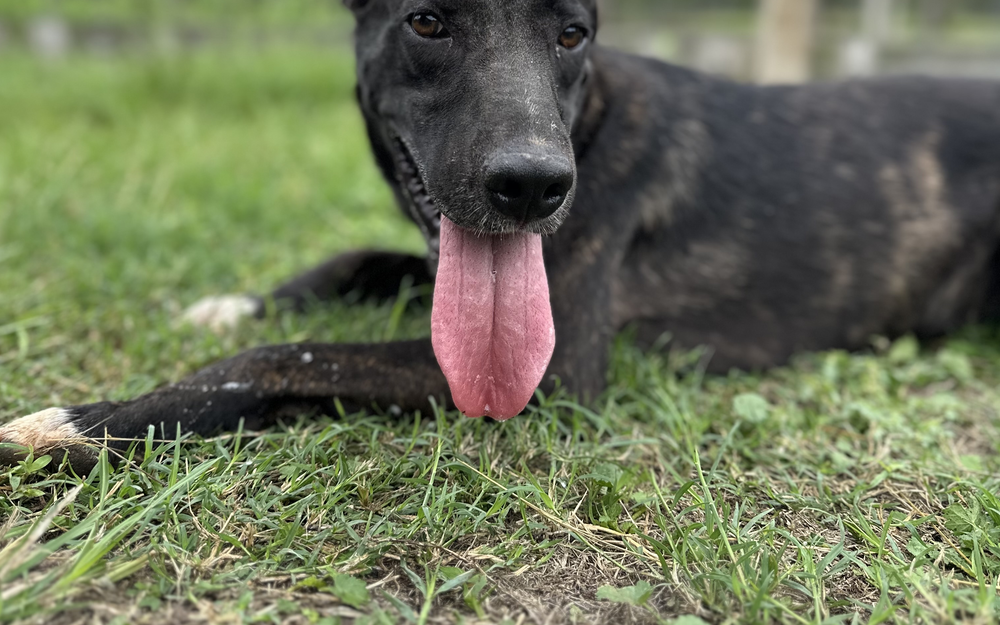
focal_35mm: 34
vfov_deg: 35.9
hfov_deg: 56.7
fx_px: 927
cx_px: 500
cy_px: 114
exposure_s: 1/999
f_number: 1.78
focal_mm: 6.86
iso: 80
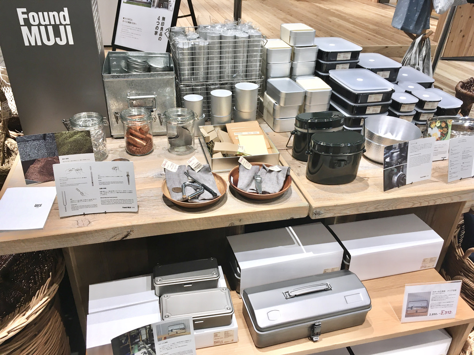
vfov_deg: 48.2
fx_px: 397
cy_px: 178
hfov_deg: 61.7
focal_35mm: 29
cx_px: 237
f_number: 2.2
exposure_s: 1/40
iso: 25
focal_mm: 4.15
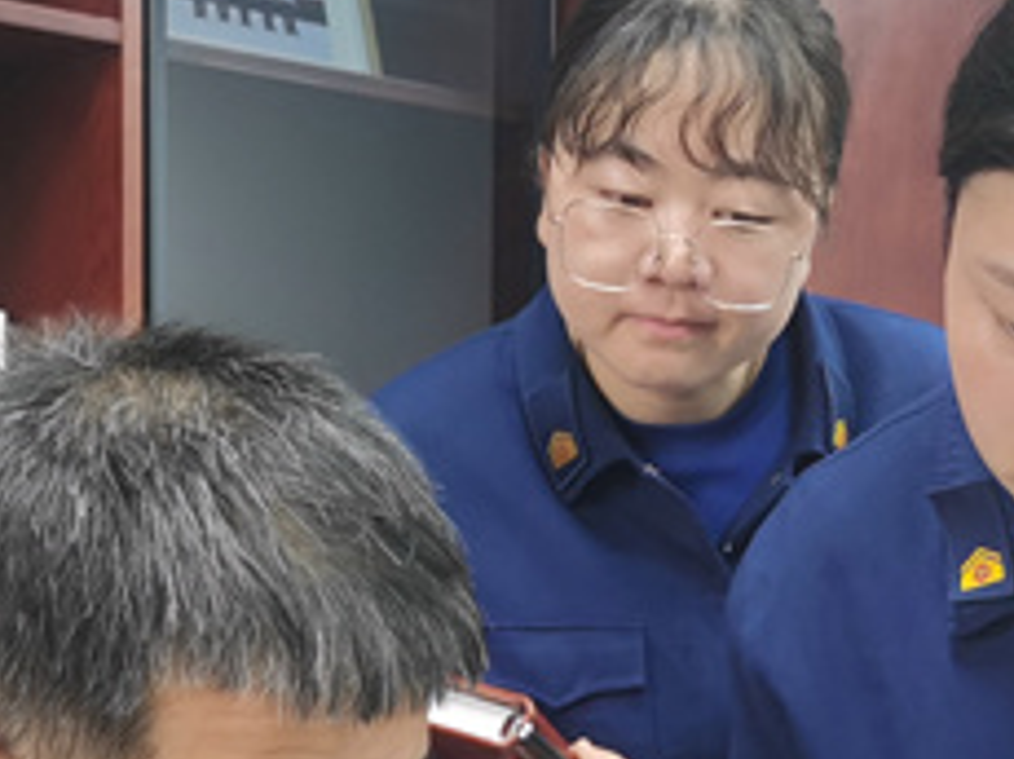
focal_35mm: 94
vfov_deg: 15.1
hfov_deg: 20.8
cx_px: 666
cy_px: 936
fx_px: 2751
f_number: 1.8
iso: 125
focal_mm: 5.58
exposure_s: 1/60
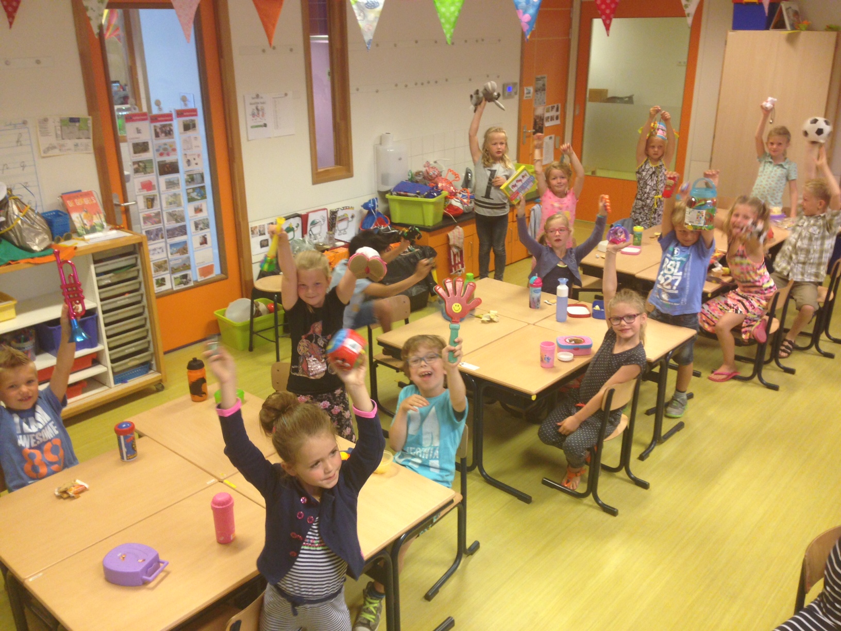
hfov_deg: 55.4
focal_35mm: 33
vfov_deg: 42.9
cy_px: 316
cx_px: 420
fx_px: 802
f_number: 2.4
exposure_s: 1/20
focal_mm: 4.12
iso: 80
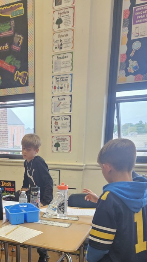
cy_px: 217
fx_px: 291
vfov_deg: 45.4
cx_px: 24
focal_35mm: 42
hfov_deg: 27.6
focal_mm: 5.4
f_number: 1.8
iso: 80
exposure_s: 1/120
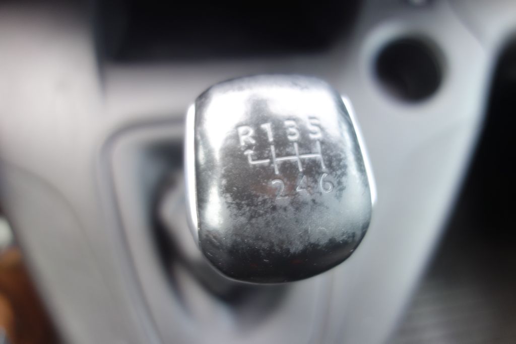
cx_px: 258
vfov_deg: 46.4
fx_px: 401
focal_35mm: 28
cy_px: 172
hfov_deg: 65.5
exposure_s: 1/60
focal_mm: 10.4
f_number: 1.8
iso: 125
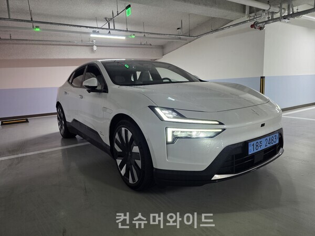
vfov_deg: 58.9
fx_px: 209
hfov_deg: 73.9
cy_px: 118
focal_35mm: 23
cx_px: 158
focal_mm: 6.3
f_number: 1.7
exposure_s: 1/50.3
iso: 250
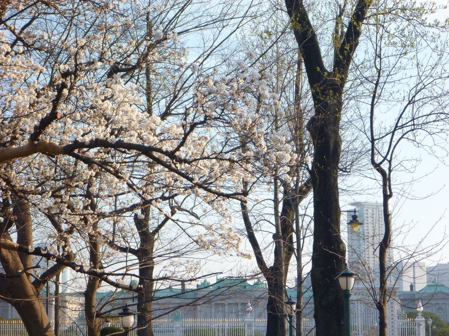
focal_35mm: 93
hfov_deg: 21.1
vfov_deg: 15.9
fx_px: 1206
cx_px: 224
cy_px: 168
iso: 80
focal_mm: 16.6
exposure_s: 1/100
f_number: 5.7
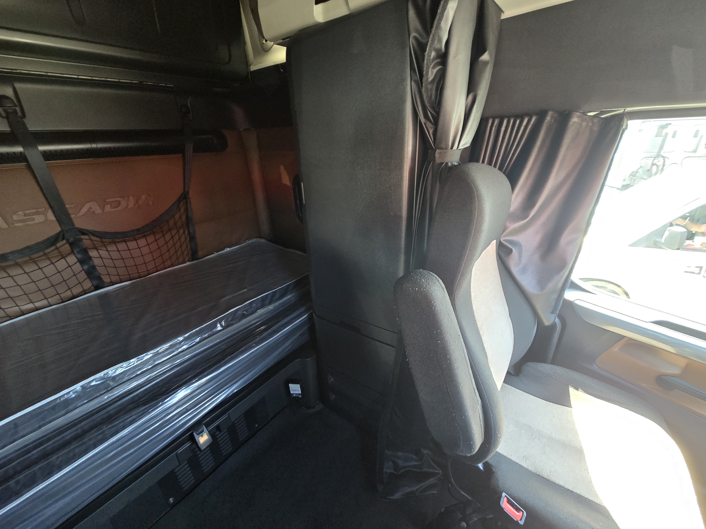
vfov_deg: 89.9
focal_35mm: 13
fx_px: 265
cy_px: 264
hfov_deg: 106.2
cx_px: 353
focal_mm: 2.2
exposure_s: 1/60
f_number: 2.2
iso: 500
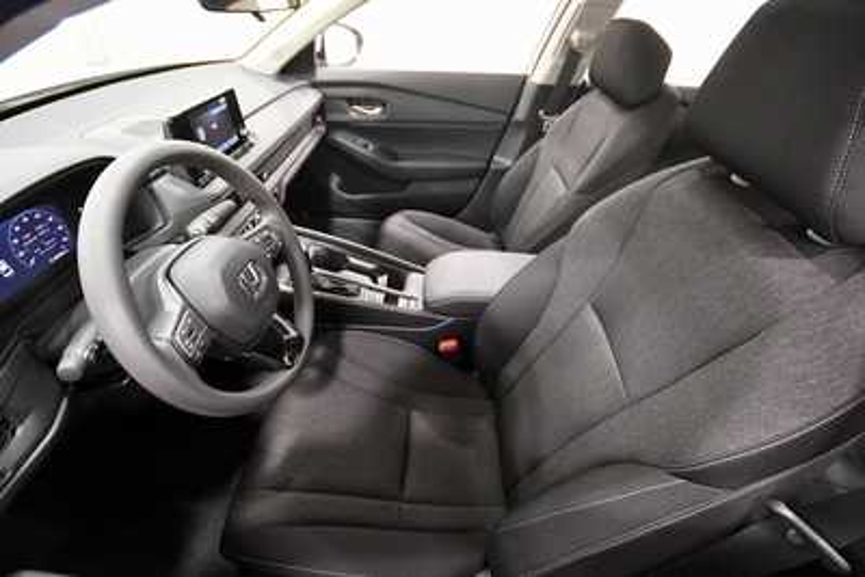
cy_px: 288
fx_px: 433
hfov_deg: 90.0
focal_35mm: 18
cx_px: 432
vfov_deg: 67.4
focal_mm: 12
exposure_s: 1/80
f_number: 4.5
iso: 3200
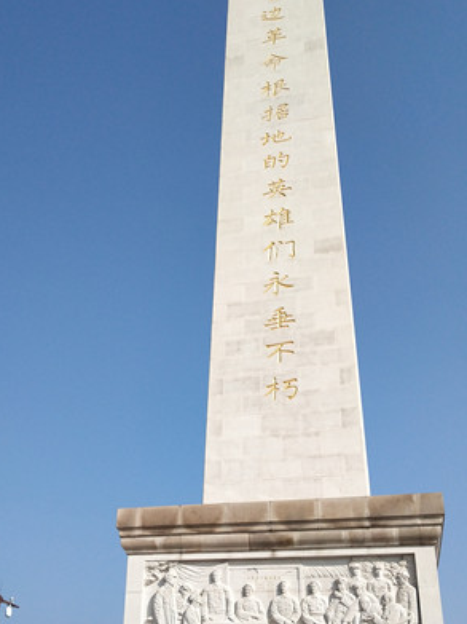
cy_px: 413
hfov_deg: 31.4
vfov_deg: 40.8
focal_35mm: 46
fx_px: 828
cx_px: 175
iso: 50
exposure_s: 1/2593
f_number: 1.8
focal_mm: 3.95
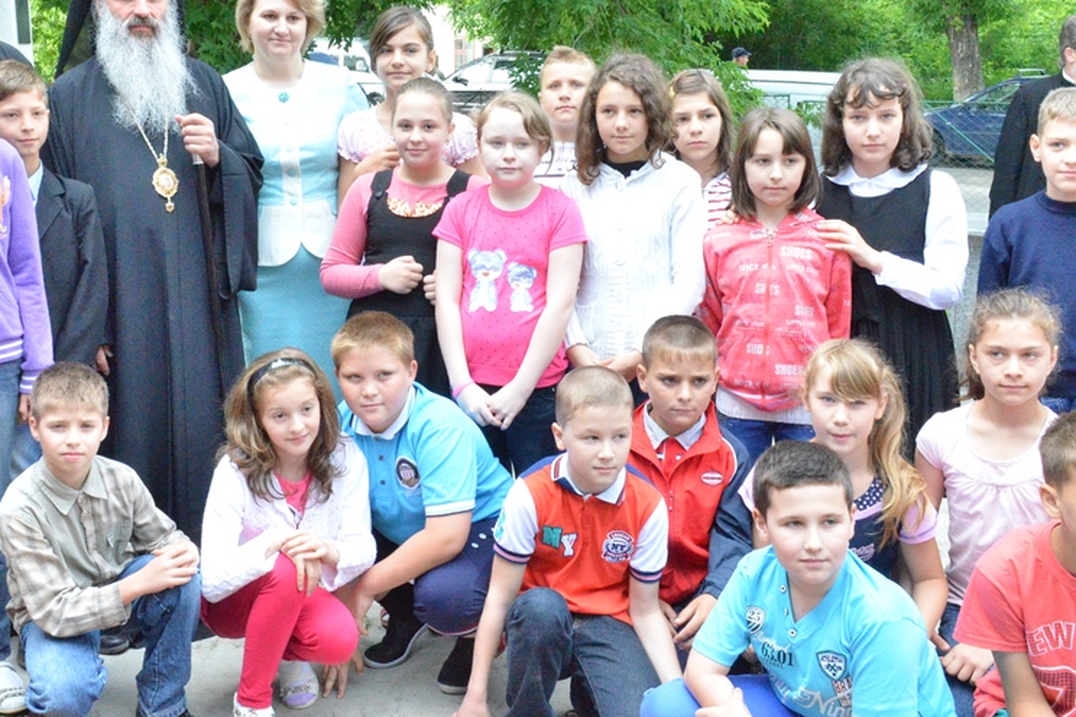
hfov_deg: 45.8
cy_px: 282
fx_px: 1255
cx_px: 373
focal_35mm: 42
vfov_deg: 31.8
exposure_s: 1/500
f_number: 11
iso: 6400
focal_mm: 18
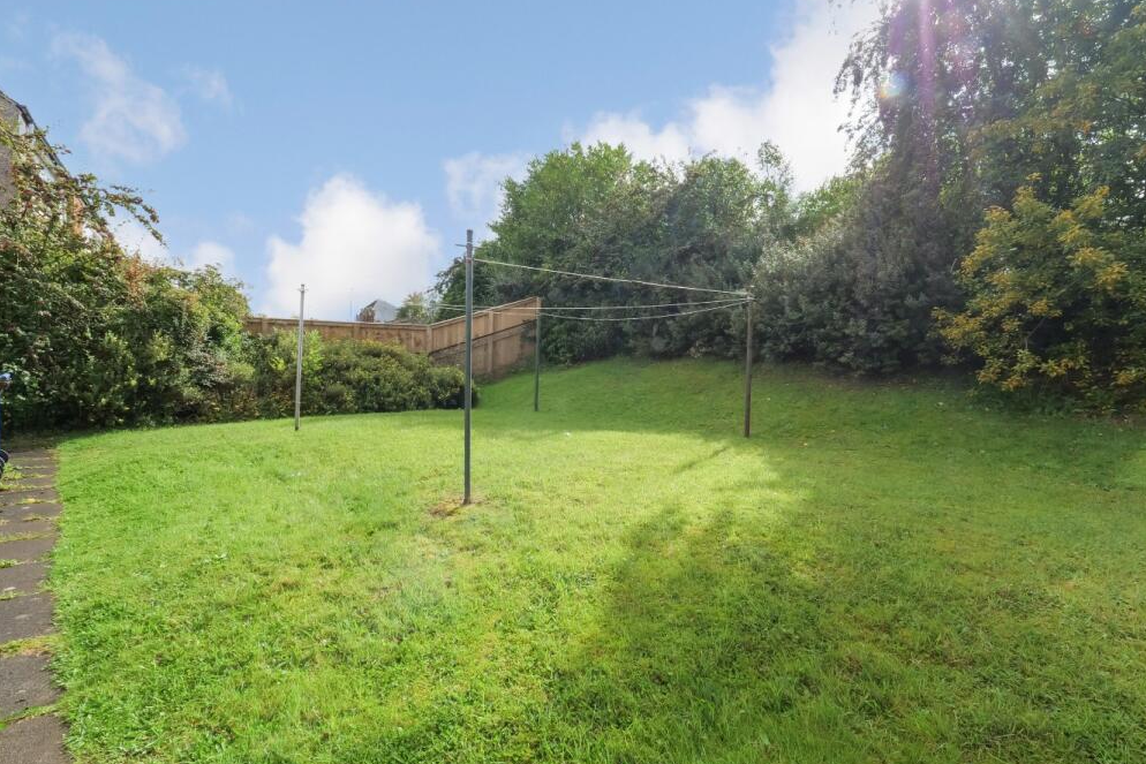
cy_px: 375
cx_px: 567
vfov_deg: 77.3
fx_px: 478
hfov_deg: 100.4
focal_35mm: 15
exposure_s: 1/160
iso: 200
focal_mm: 7
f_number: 10
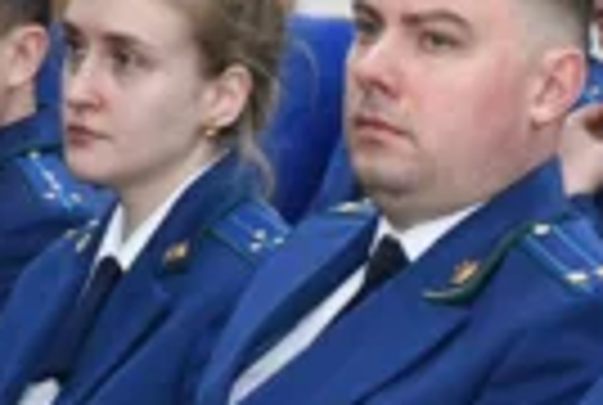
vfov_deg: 3.0
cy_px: 299
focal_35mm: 468
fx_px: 7856
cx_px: 346
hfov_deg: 4.4
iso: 2500
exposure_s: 1/125
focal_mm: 105
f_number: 5.6
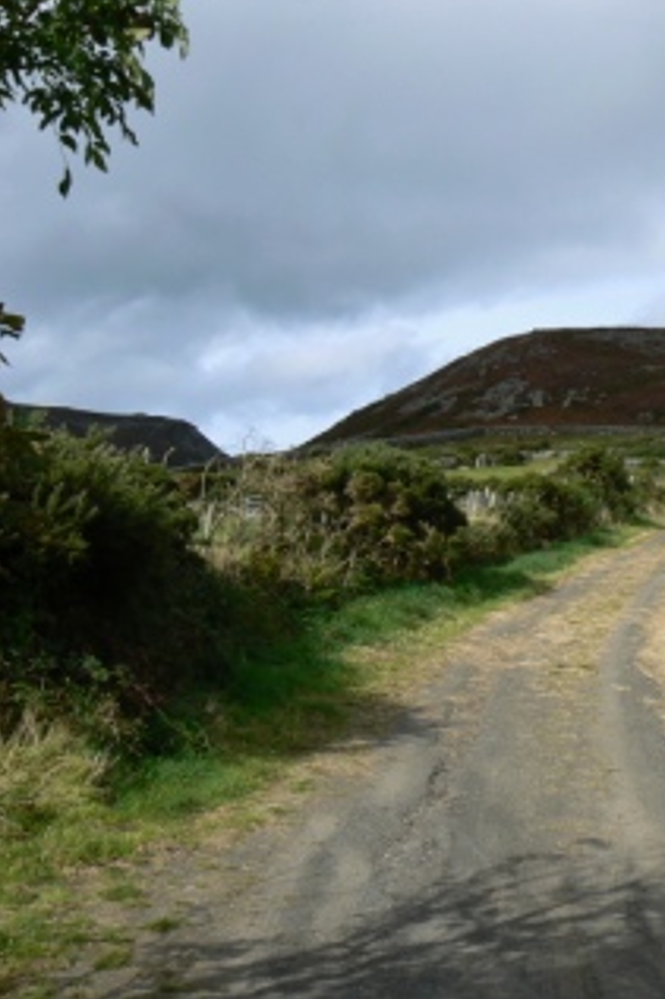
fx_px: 1415
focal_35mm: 51
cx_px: 624
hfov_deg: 25.5
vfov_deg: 38.9
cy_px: 492
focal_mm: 6
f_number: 7.1
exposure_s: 1/400
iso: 80
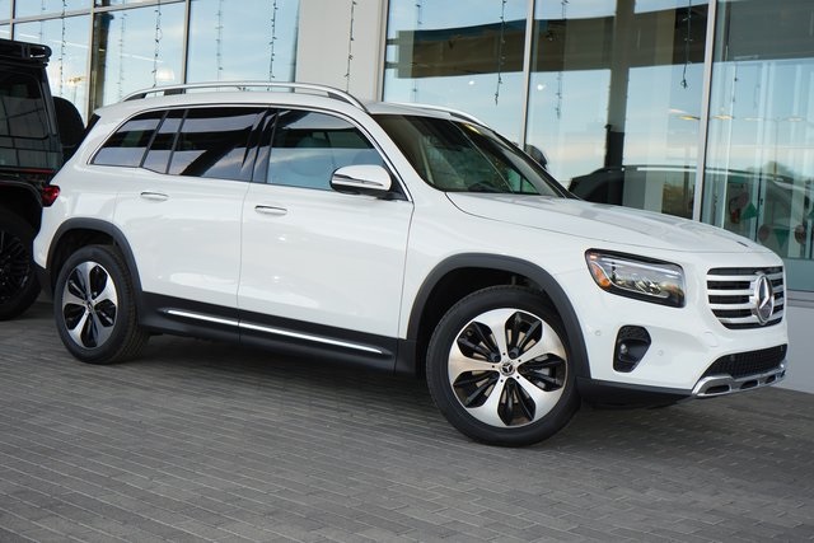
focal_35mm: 46
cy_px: 272
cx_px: 407
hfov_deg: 42.7
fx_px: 1040
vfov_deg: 29.3
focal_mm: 46
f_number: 8
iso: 800
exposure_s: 1/320
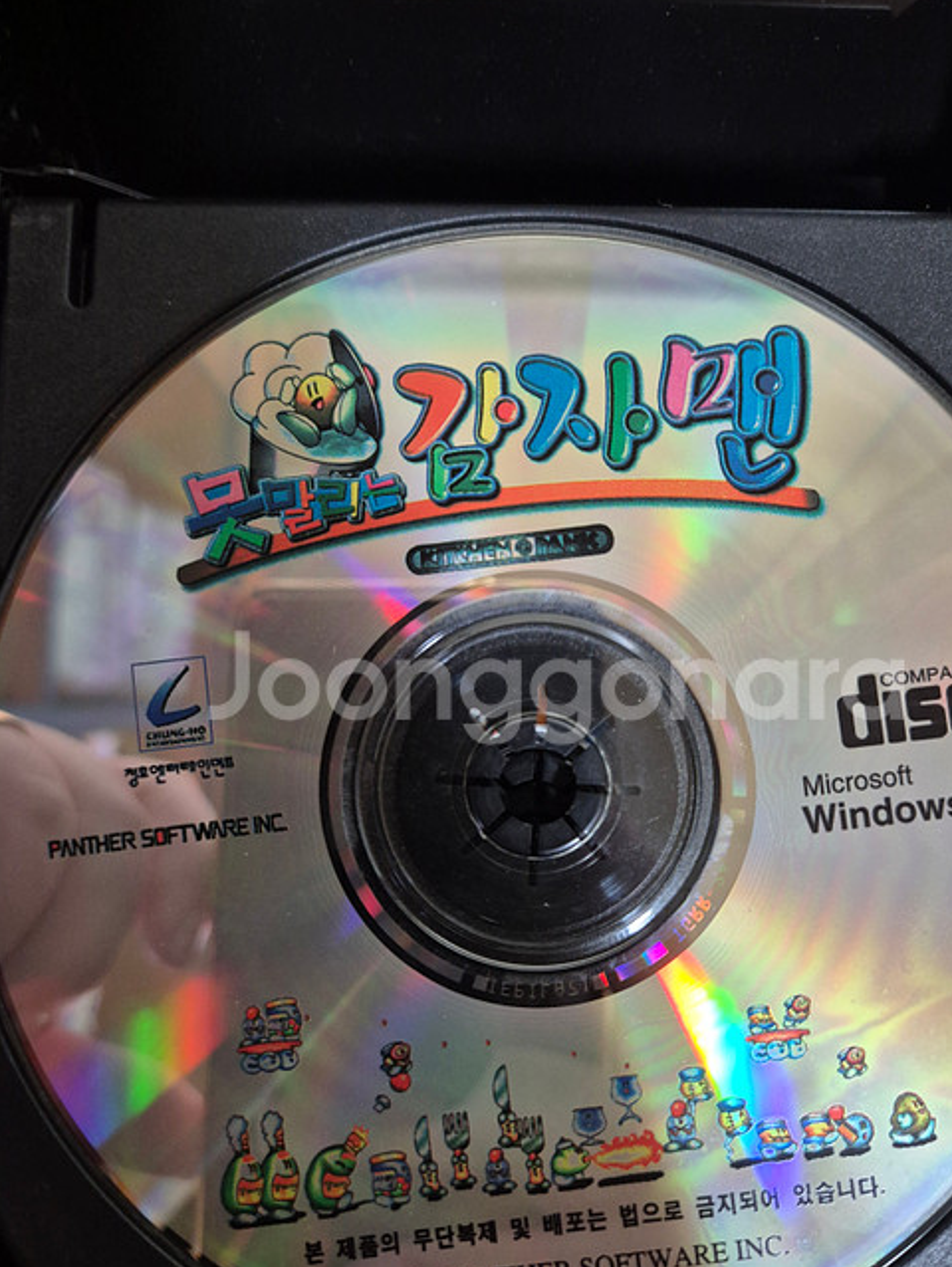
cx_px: 552
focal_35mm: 27
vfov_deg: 65.2
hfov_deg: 51.2
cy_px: 688
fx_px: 989
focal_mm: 5.4
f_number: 1.8
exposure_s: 1/60
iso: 640
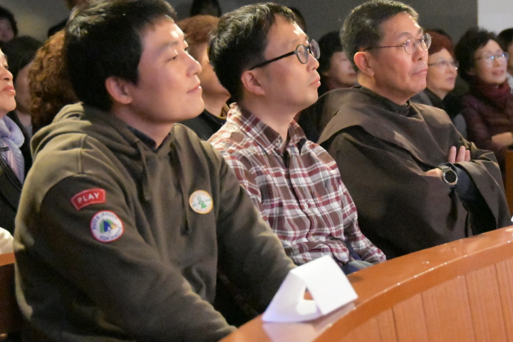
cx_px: 330
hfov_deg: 17.9
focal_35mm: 114
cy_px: 141
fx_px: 1624
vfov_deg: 12.0
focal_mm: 56
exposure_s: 1/50
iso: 51200
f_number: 4.8
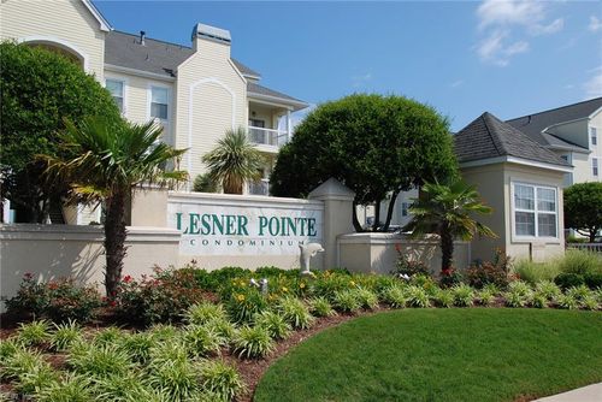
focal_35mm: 32
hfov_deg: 59.5
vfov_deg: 41.8
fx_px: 527
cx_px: 301
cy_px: 201
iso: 200
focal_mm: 21
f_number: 10
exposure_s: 1/400
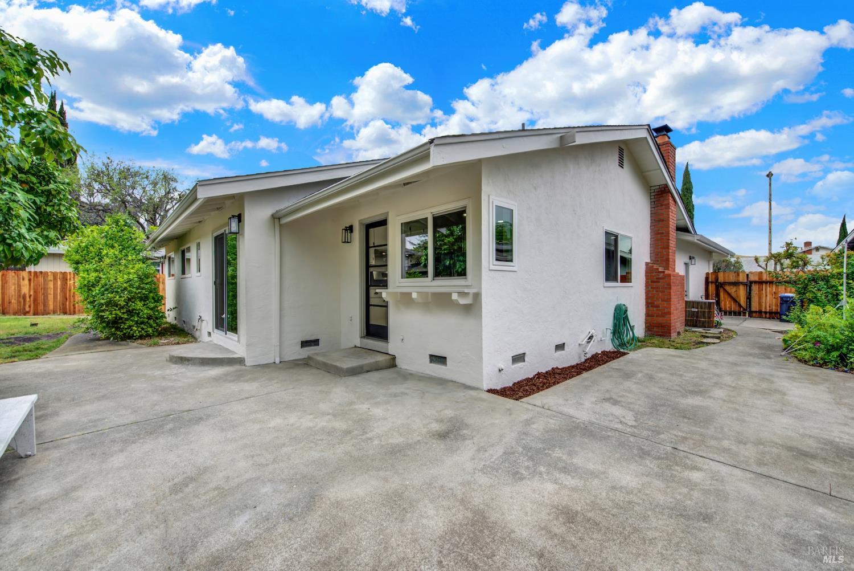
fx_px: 332
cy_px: 286
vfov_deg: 81.3
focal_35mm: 14
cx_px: 427
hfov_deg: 104.2
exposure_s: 1/30
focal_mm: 14
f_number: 14
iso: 100
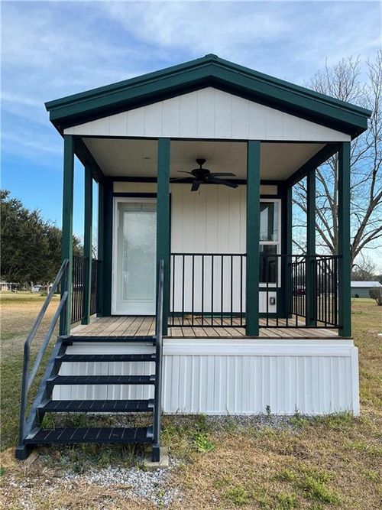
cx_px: 191
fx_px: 383
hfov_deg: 53.0
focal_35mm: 26
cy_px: 255
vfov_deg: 67.3
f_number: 1.6
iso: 50
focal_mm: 5.1
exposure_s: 1/1163
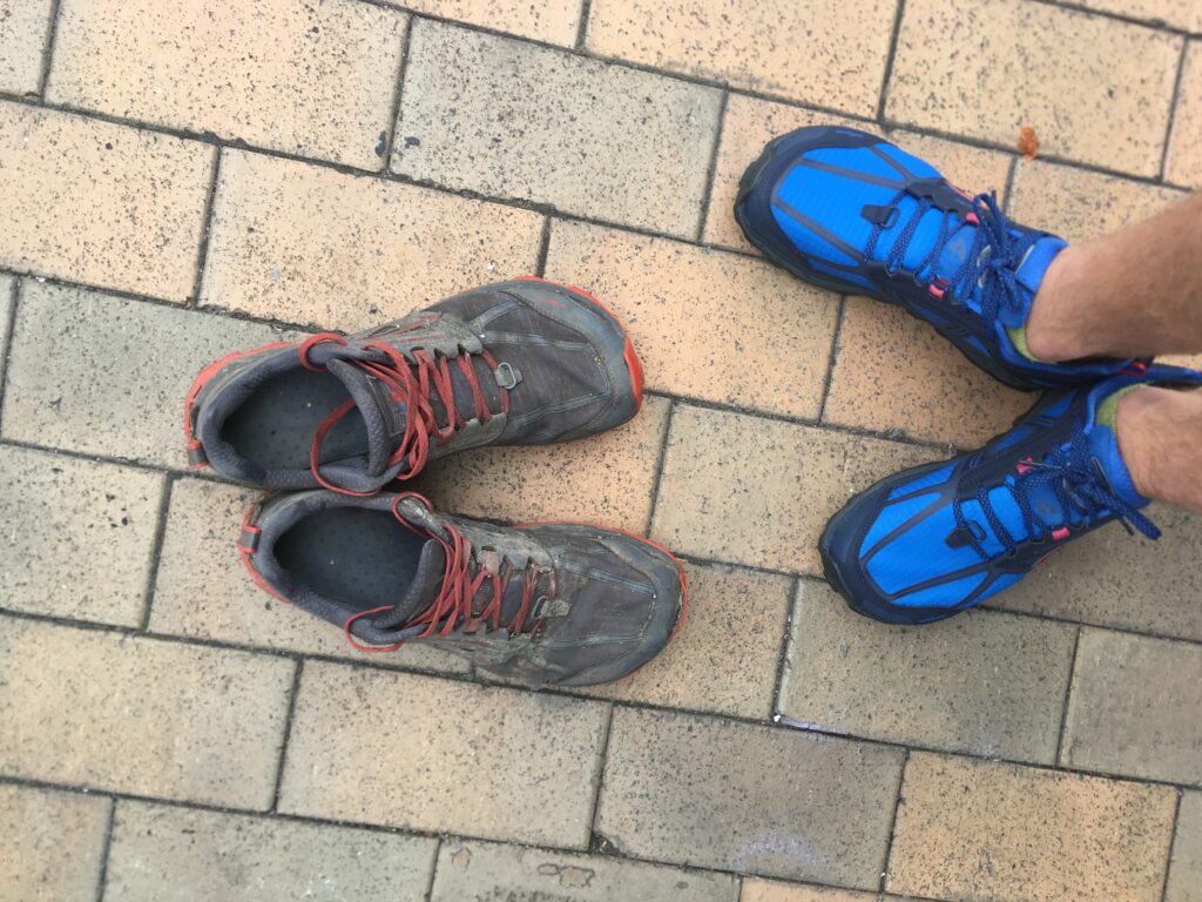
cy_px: 451
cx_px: 601
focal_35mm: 29
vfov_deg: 48.2
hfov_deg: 61.7
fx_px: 1007
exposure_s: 1/133
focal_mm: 4.15
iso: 25
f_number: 2.2
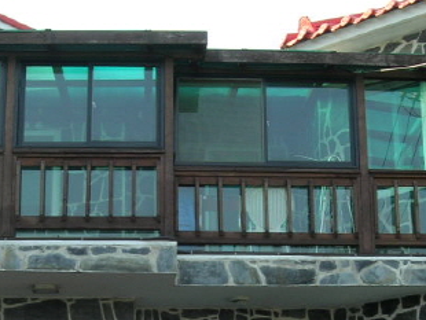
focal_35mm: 98
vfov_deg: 14.9
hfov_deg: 20.0
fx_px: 1207
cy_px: 304
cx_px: 169
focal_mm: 7.8
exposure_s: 1/122
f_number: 4.8
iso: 64
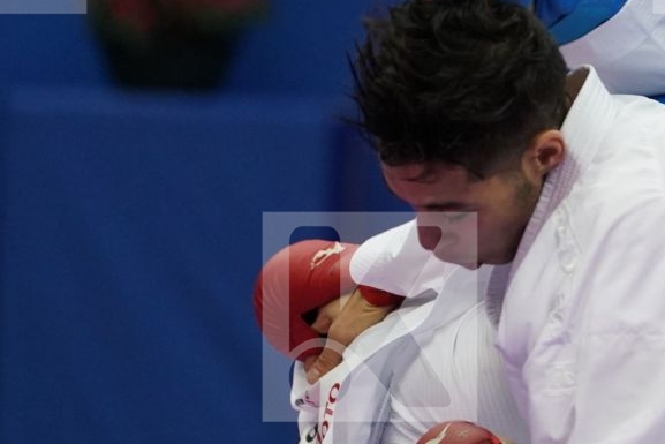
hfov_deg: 3.3
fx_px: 11529
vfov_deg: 2.2
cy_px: 317
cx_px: 761
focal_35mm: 624
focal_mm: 200
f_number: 2.8
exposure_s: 1/1000
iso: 2500
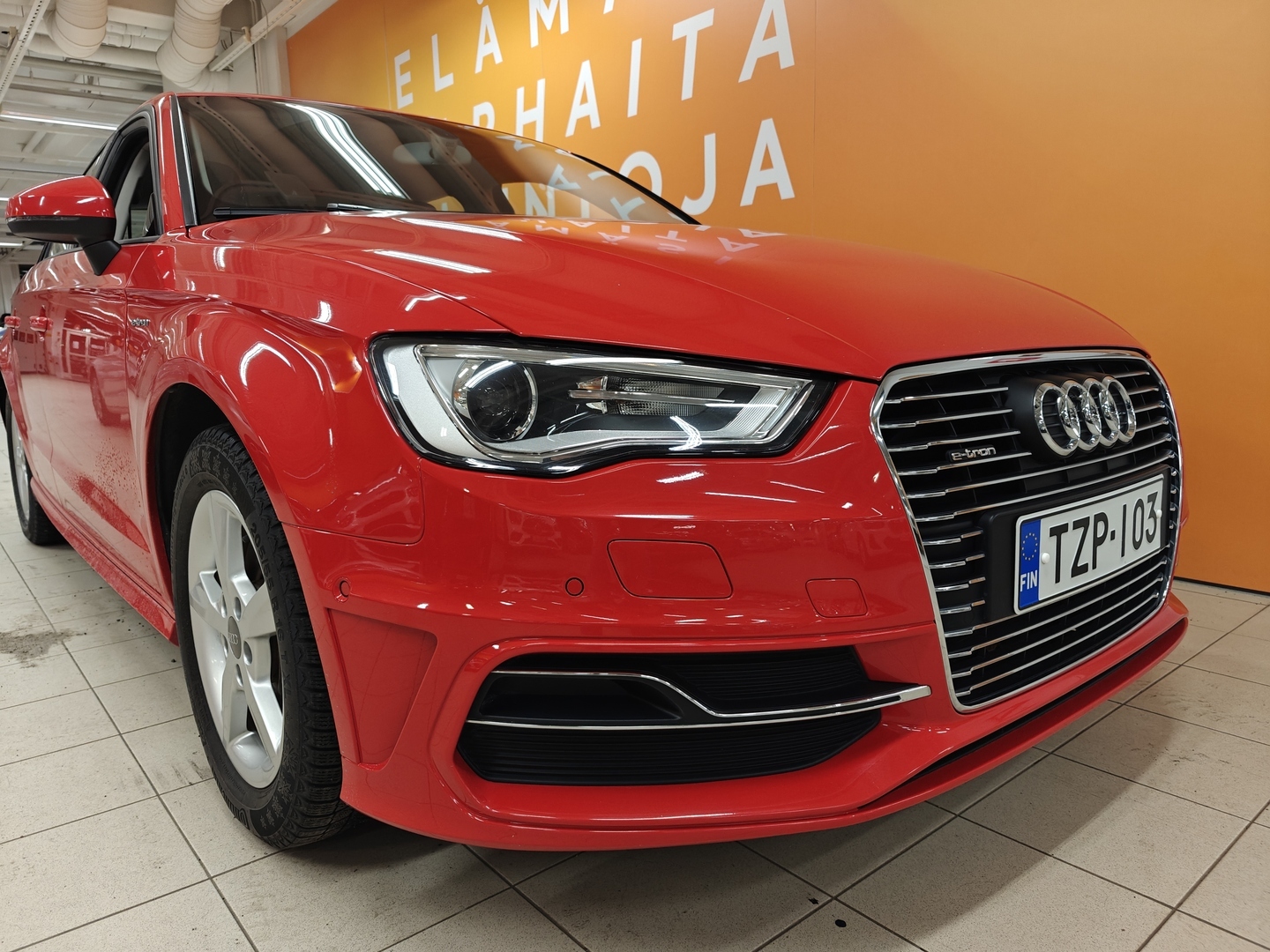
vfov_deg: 58.9
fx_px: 844
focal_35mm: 23
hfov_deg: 73.9
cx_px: 635
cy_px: 476
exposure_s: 1/100
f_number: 1.6
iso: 200
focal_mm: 6.06
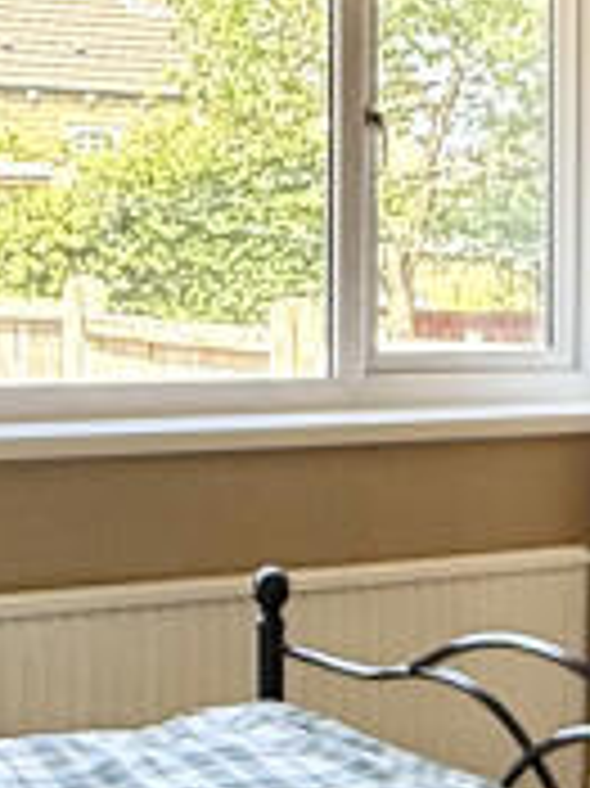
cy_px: 198
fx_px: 1866
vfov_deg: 23.6
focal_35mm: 82
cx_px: 486
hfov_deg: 17.8
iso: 80
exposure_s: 1/99
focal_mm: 2.22
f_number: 2.2
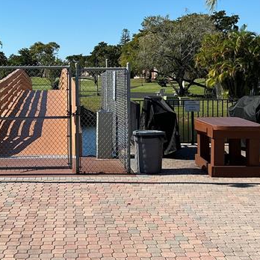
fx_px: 501
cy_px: 98
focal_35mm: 59
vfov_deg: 29.0
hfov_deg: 28.8
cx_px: 80
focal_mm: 3
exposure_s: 1/2227
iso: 25
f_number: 1.8
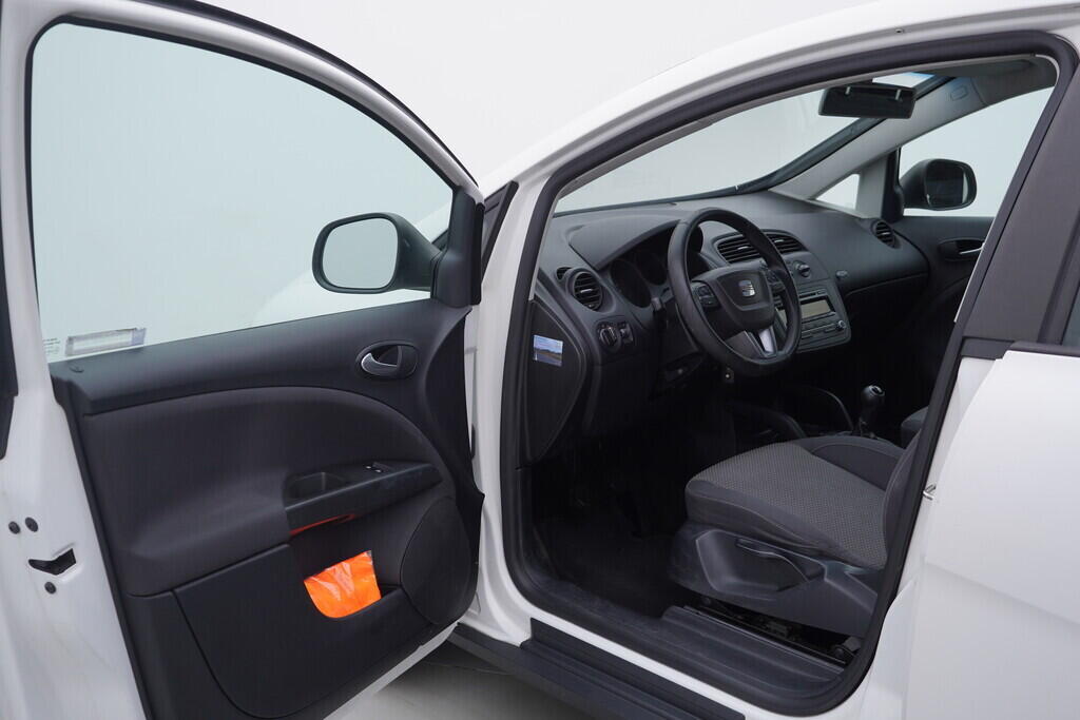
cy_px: 360
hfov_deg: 53.1
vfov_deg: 36.9
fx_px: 1080
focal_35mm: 36
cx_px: 540
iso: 125
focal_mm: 24
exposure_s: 1/80
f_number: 4
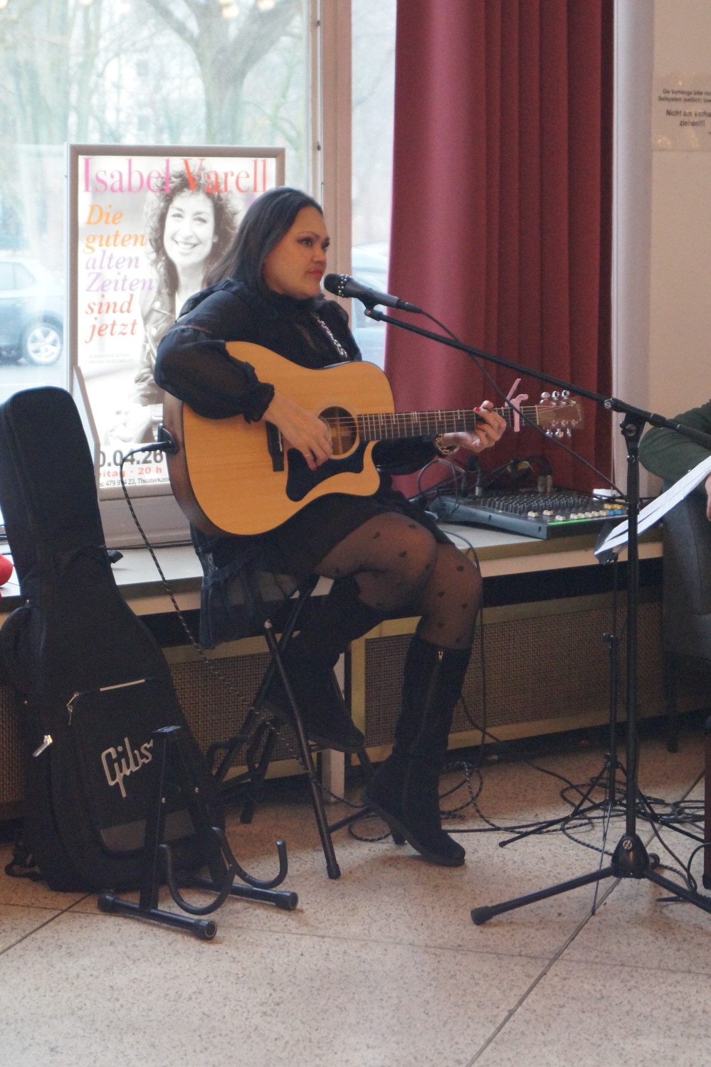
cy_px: 534
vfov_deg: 24.6
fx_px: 2446
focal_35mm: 82
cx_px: 356
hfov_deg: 16.5
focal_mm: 55
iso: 3200
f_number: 5.6
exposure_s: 1/160
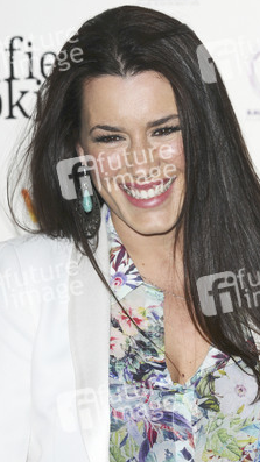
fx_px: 2527
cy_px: 230
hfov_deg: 5.9
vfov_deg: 10.5
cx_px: 151
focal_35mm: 206
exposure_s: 1/160
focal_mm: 130
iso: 320
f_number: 4.5
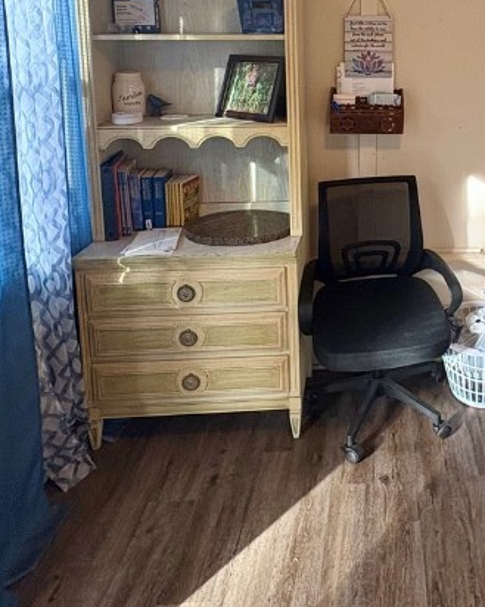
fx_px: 611
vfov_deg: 49.1
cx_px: 425
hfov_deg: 40.5
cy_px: 103
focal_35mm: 34
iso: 250
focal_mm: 2.22
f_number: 2.2
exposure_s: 1/120
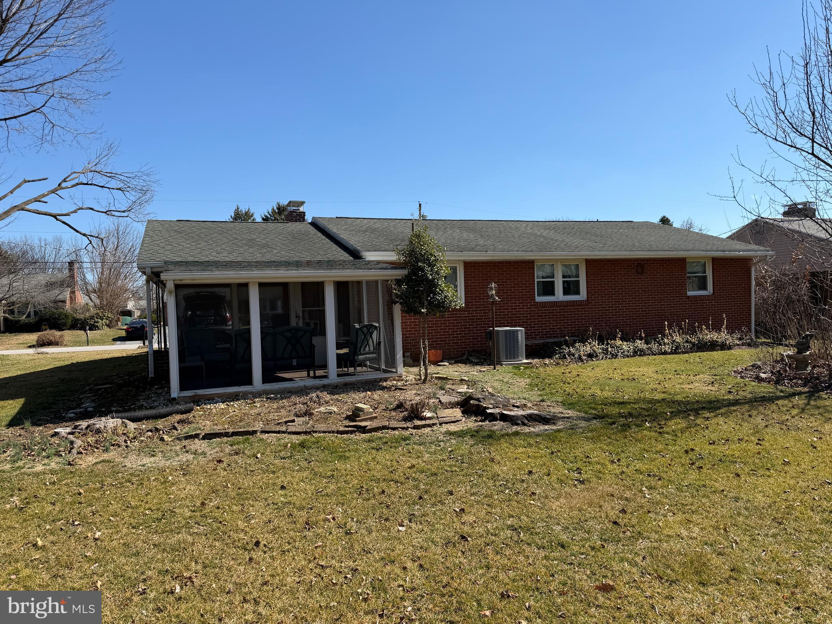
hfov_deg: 71.6
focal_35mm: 24
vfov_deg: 56.8
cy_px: 312
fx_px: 577
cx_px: 416
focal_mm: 6.76
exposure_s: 1/3759
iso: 80
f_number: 1.78
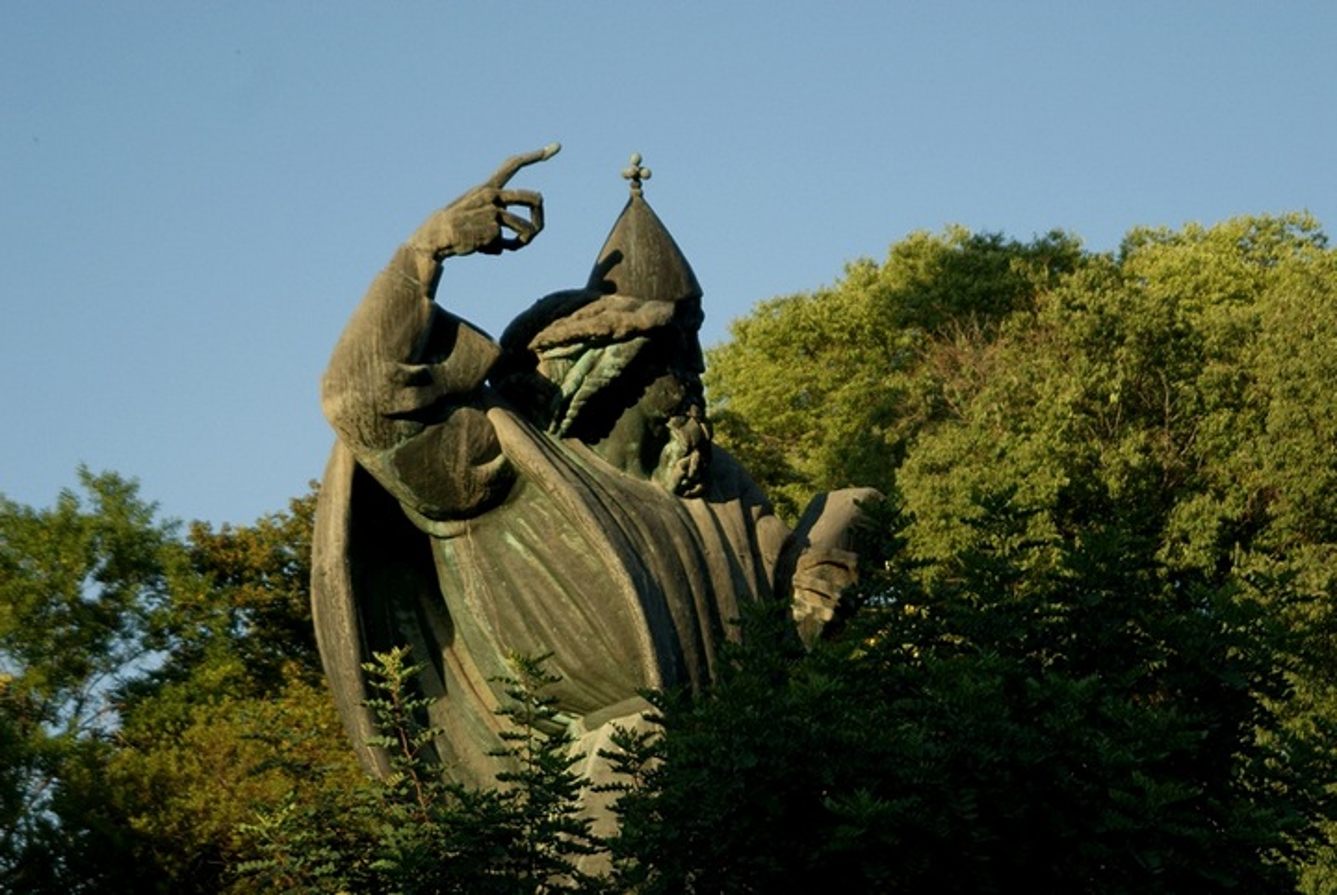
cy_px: 448
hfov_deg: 17.0
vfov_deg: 11.5
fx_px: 4462
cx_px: 668
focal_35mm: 120
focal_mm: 80
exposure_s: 1/640
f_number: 5
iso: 200
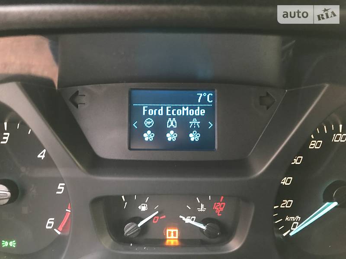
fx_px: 280
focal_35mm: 28
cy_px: 130
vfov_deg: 49.7
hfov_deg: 63.4
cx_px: 173
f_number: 1.8
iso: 80
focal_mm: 4
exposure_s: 1/6
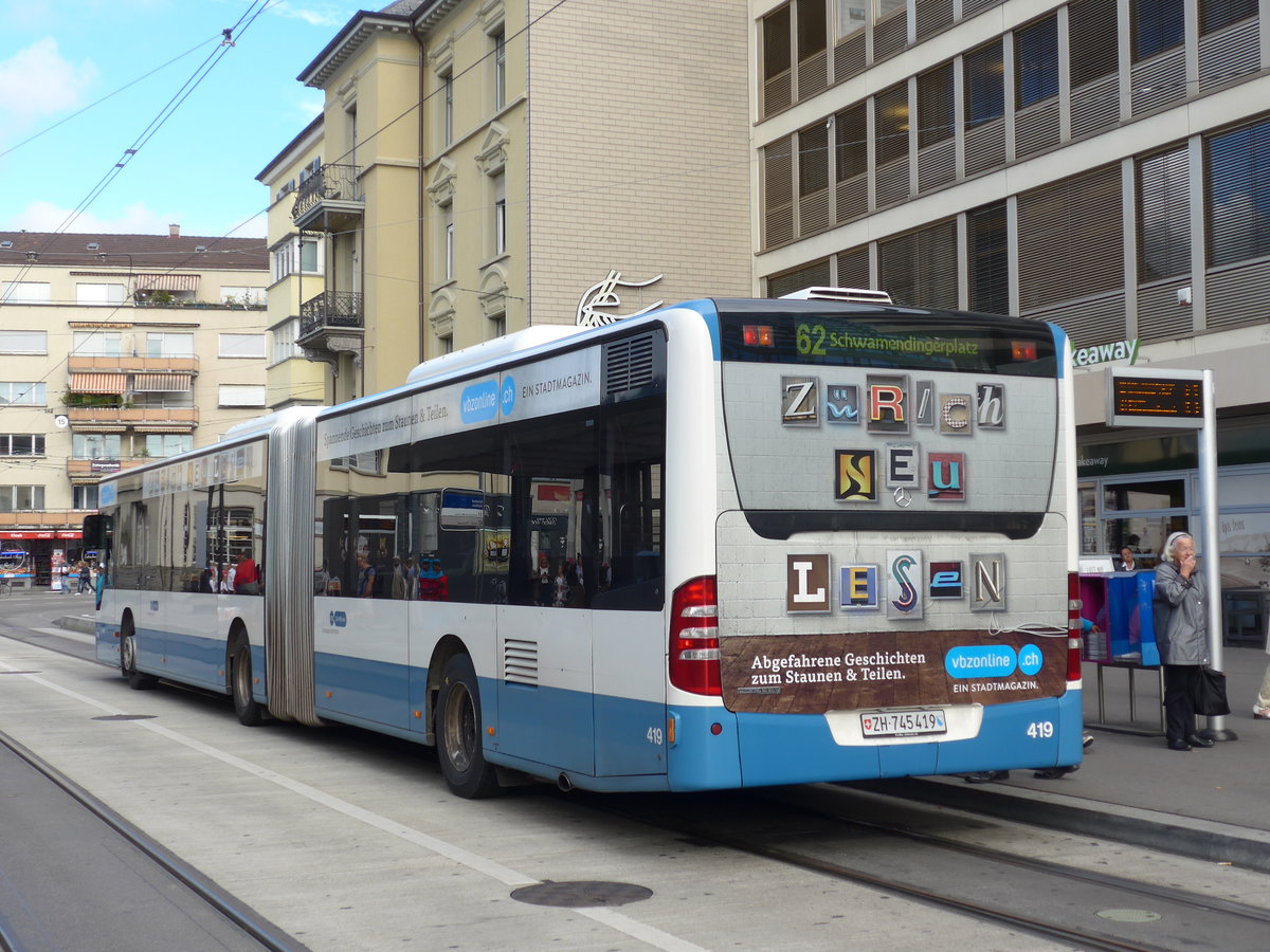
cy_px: 476
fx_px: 1798
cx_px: 635
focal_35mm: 49
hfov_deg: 38.9
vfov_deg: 29.7
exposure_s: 1/400
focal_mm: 10.1
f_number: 3.2
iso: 80
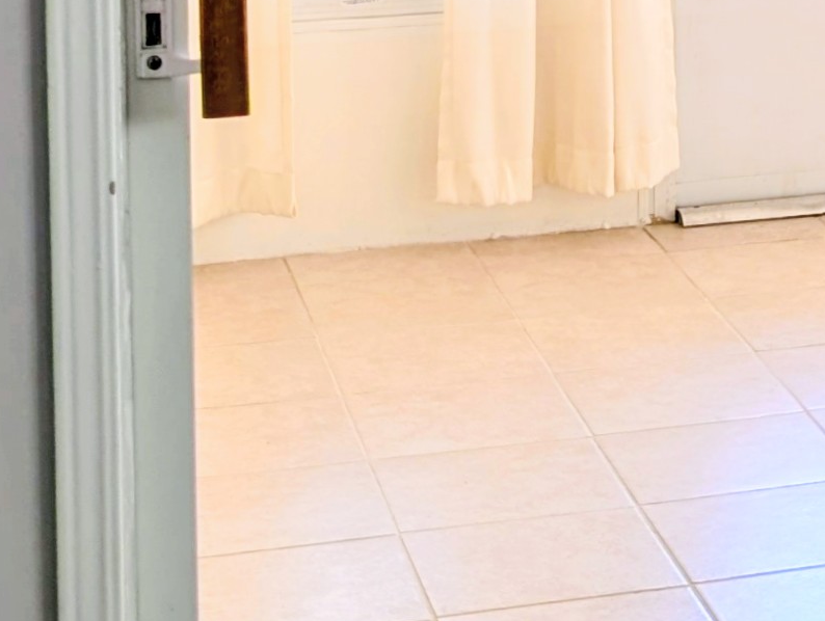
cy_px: -300
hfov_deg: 15.4
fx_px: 2864
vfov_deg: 11.9
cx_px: 1152
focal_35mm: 120
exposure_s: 1/120
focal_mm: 6.9
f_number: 1.68
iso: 21
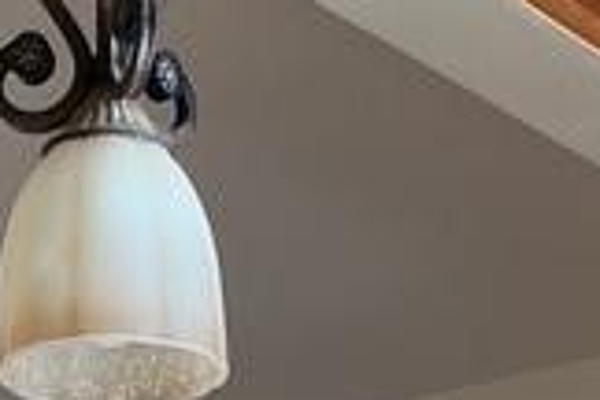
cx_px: 167
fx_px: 1983
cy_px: 1096
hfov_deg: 17.1
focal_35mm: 119
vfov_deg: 9.6
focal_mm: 3
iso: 64
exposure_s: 1/120
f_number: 1.8
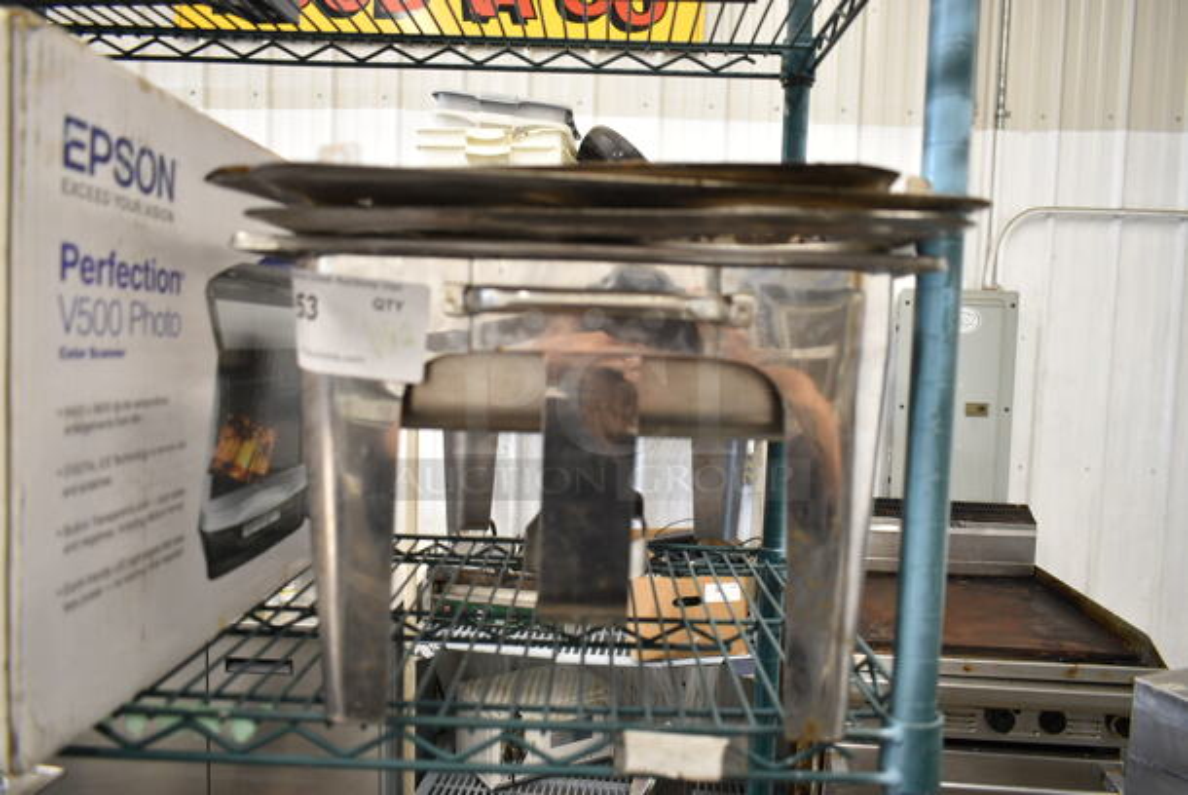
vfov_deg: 48.0
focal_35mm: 27
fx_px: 892
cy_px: 398
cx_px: 594
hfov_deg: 67.3
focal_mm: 18
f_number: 3.5
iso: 450
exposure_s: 1/30
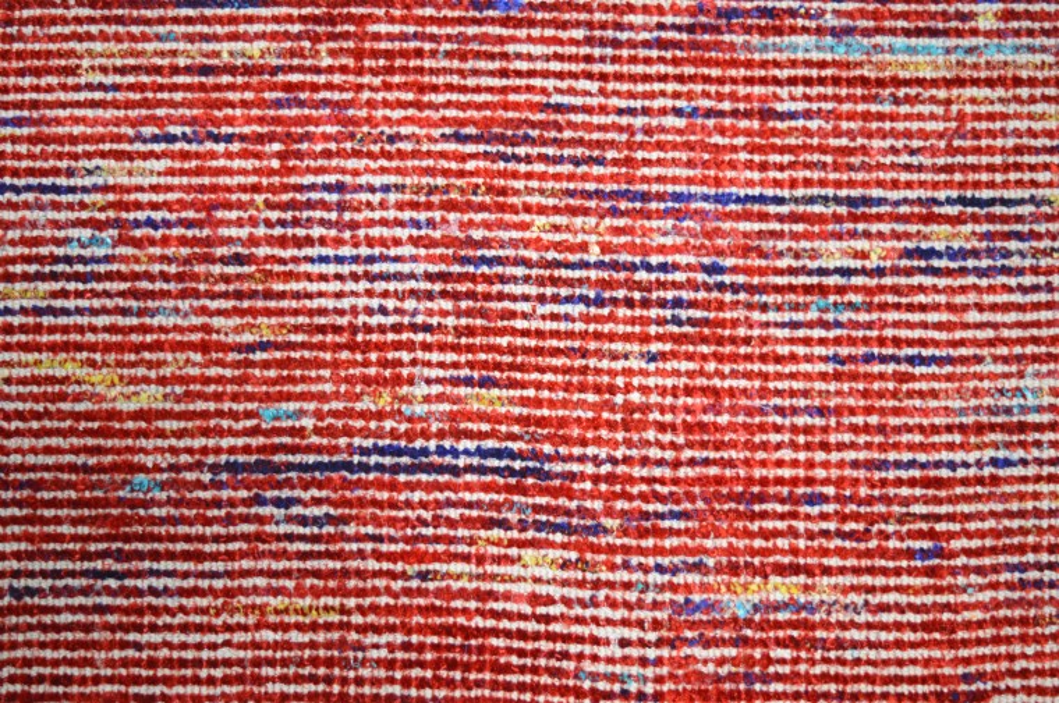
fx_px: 1190
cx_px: 530
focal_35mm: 40
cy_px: 352
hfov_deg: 48.0
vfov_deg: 32.9
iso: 450
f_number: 4
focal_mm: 27
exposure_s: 1/15
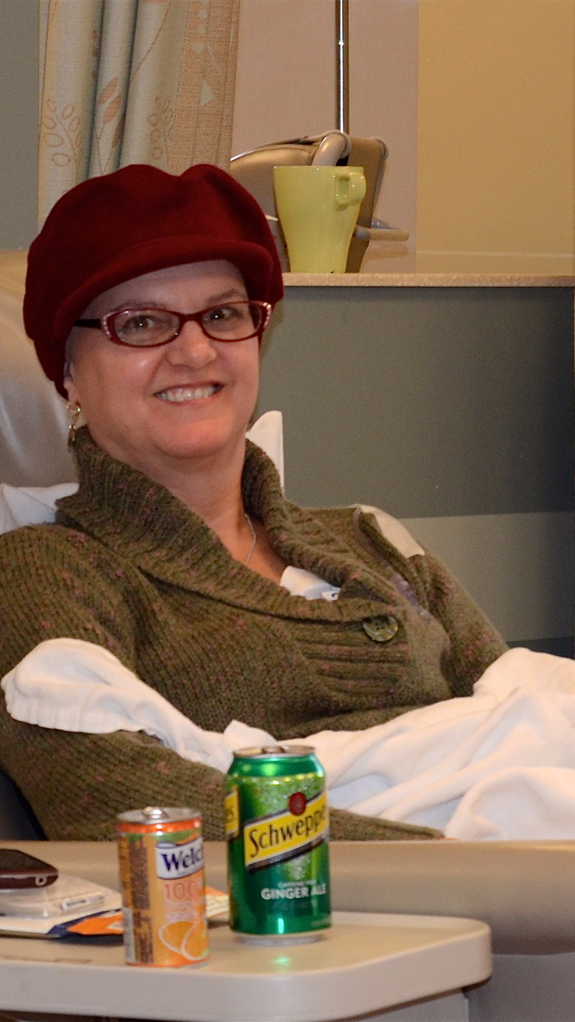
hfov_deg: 14.0
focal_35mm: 87
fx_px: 2345
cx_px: 249
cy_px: 511
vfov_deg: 24.6
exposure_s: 1/60
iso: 800
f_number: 5.6
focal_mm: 55
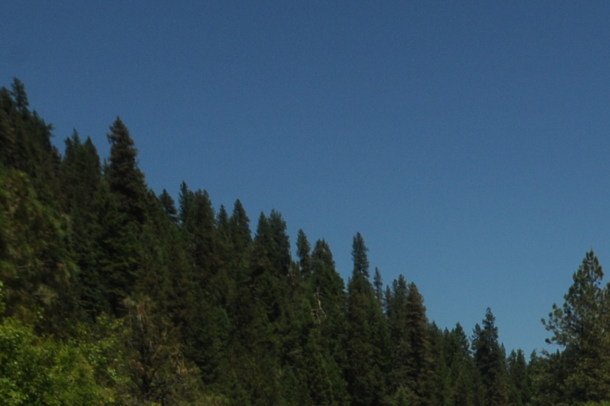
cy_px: 776
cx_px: 761
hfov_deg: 28.7
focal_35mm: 59
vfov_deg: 17.5
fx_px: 999
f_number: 9
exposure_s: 1/1600
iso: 400
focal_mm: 14
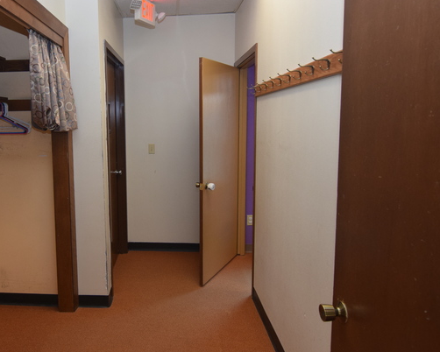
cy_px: 164
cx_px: 138
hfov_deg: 62.4
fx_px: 349
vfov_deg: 53.5
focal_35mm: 27
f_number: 4
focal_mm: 11
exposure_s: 1/60
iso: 800
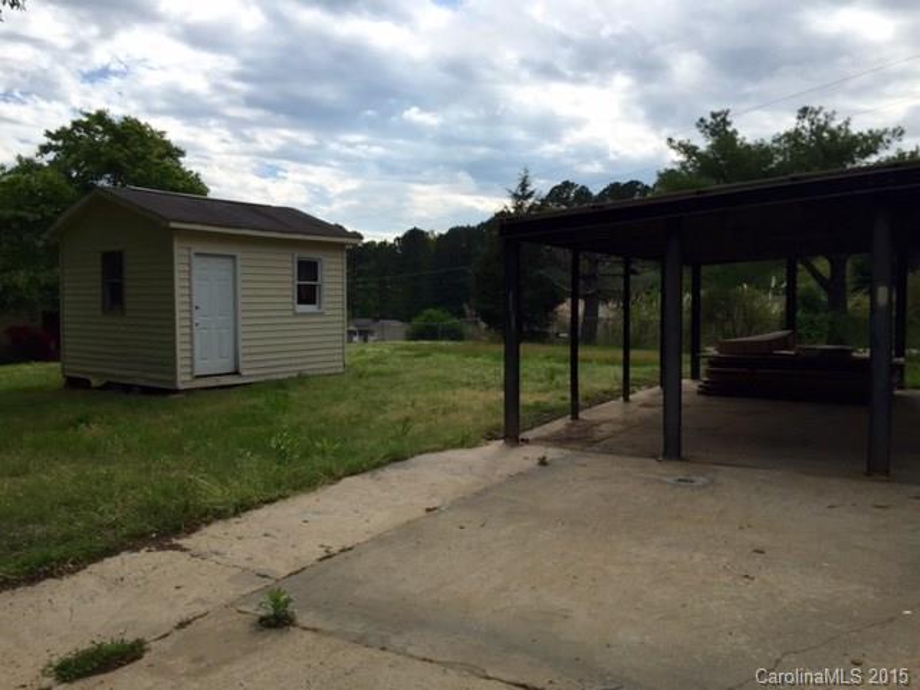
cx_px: 460
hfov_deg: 61.7
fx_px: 771
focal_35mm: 29
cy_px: 345
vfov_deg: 48.2
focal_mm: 4.15
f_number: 2.2
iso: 32
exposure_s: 1/3049
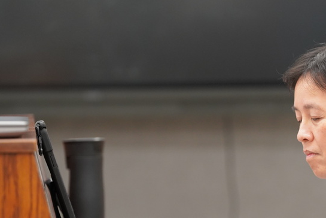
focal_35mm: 308
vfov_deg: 4.5
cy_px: 159
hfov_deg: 6.7
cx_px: 203
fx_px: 2790
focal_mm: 164
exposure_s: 1/200
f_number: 2.8
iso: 3200
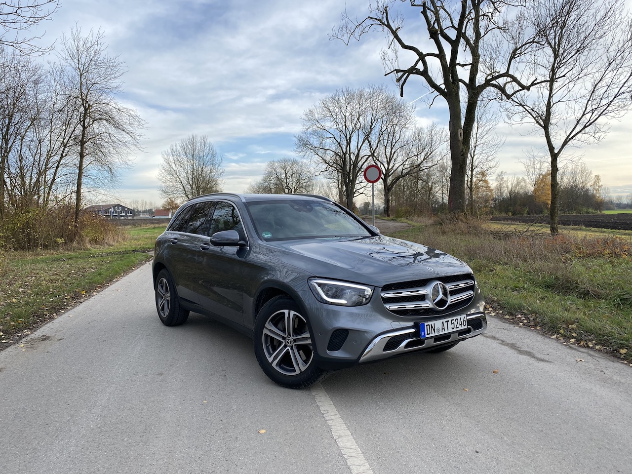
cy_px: 237
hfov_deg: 67.3
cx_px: 316
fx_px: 475
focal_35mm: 26
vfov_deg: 53.1
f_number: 1.8
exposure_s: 1/292
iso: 32
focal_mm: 4.25
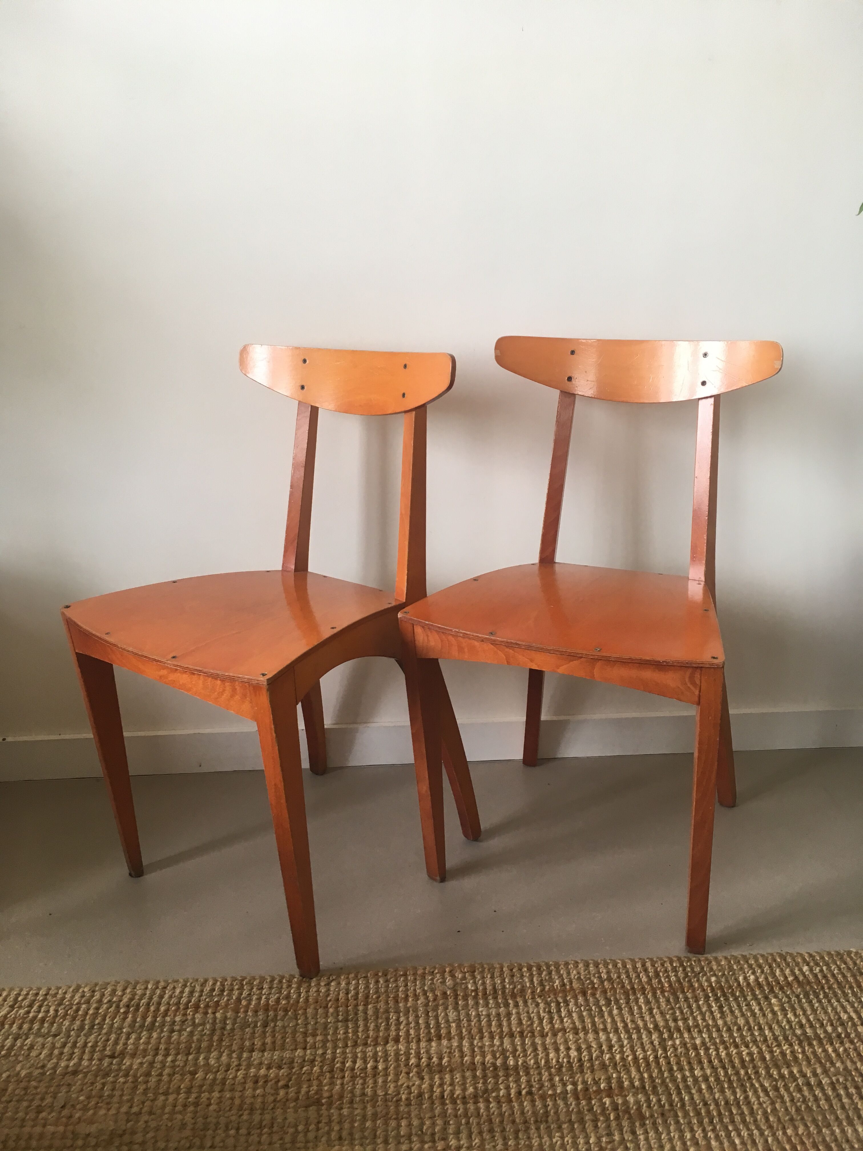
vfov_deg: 61.7
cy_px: 576
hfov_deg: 48.2
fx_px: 964
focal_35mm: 29
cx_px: 432
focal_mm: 4.15
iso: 40
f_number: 2.2
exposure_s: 1/33
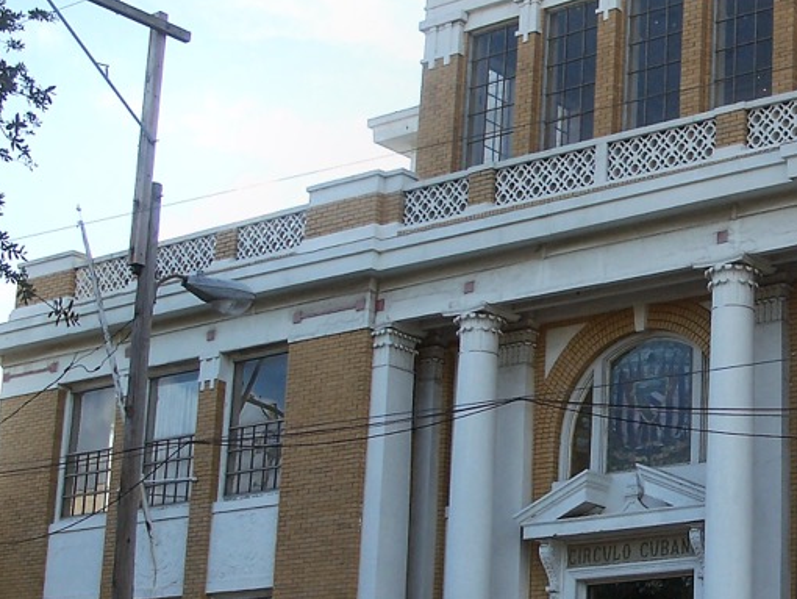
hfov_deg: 21.7
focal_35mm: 87
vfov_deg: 16.9
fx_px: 2004
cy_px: 411
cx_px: 781
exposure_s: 1/400
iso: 64
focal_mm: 7.8
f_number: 2.8
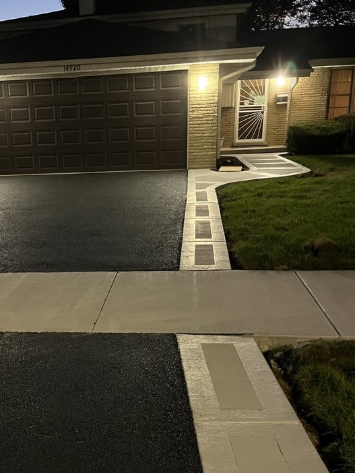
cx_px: 107
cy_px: 312
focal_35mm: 40
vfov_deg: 46.1
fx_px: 547
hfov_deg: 35.5
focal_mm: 5.1
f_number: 1.6
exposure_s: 1/30
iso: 1000
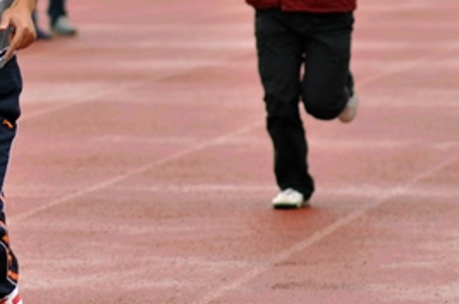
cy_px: -76
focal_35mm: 381
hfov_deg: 5.4
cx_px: 14
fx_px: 4855
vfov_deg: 3.6
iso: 200
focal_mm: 85
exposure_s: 1/640
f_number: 2.8
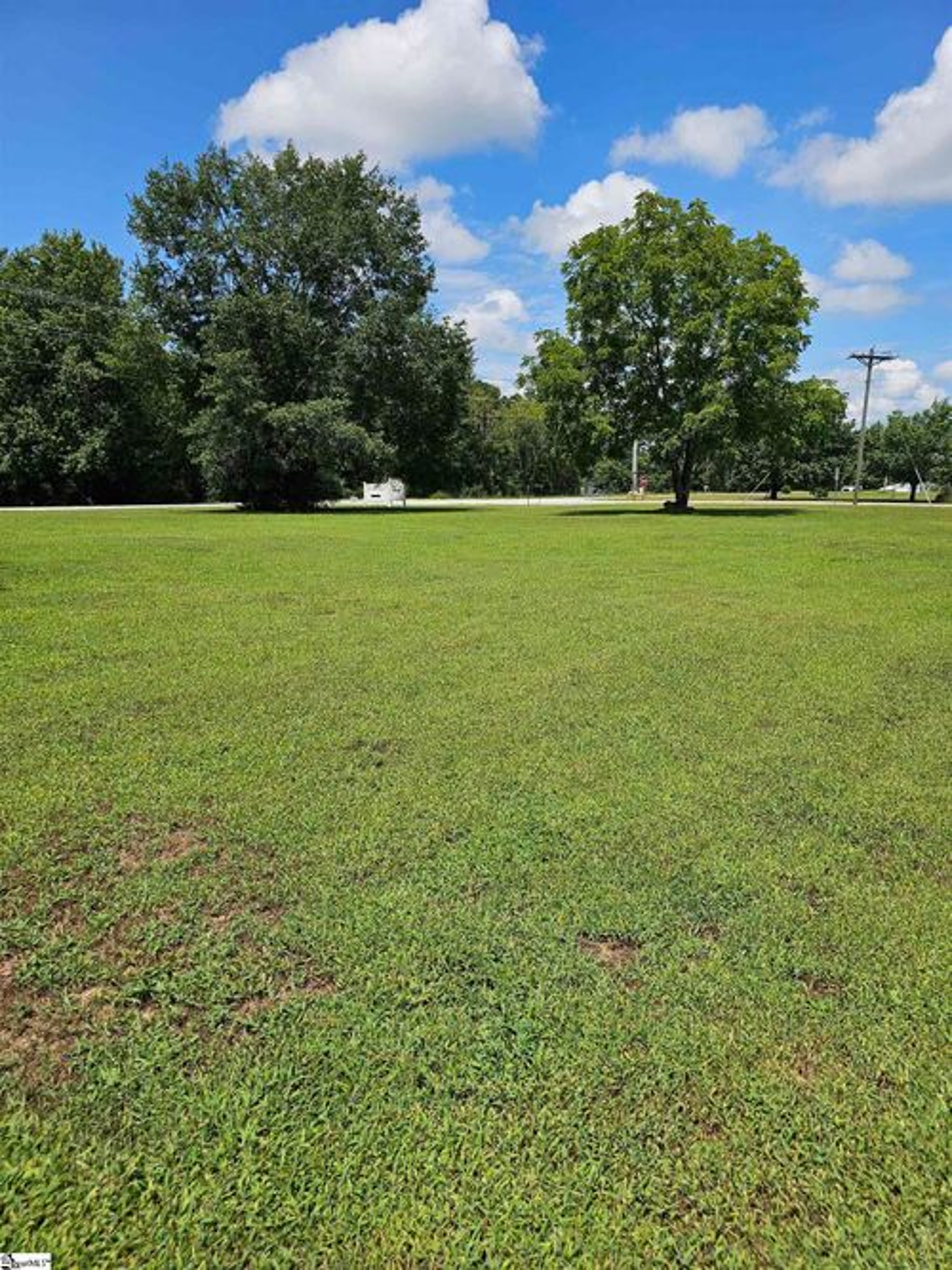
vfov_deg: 73.9
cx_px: 476
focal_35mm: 23
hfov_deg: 58.9
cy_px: 635
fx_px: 844
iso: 20
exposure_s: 1/2000
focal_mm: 6.3
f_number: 1.7
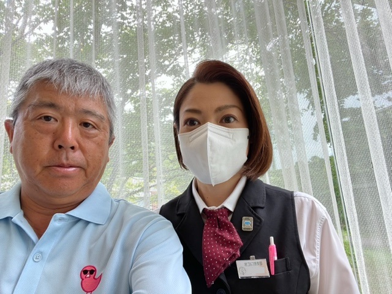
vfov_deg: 58.9
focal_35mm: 23
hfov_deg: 73.9
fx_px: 260
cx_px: 196
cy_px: 147
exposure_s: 1/50
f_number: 2.2
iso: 50
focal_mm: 2.71
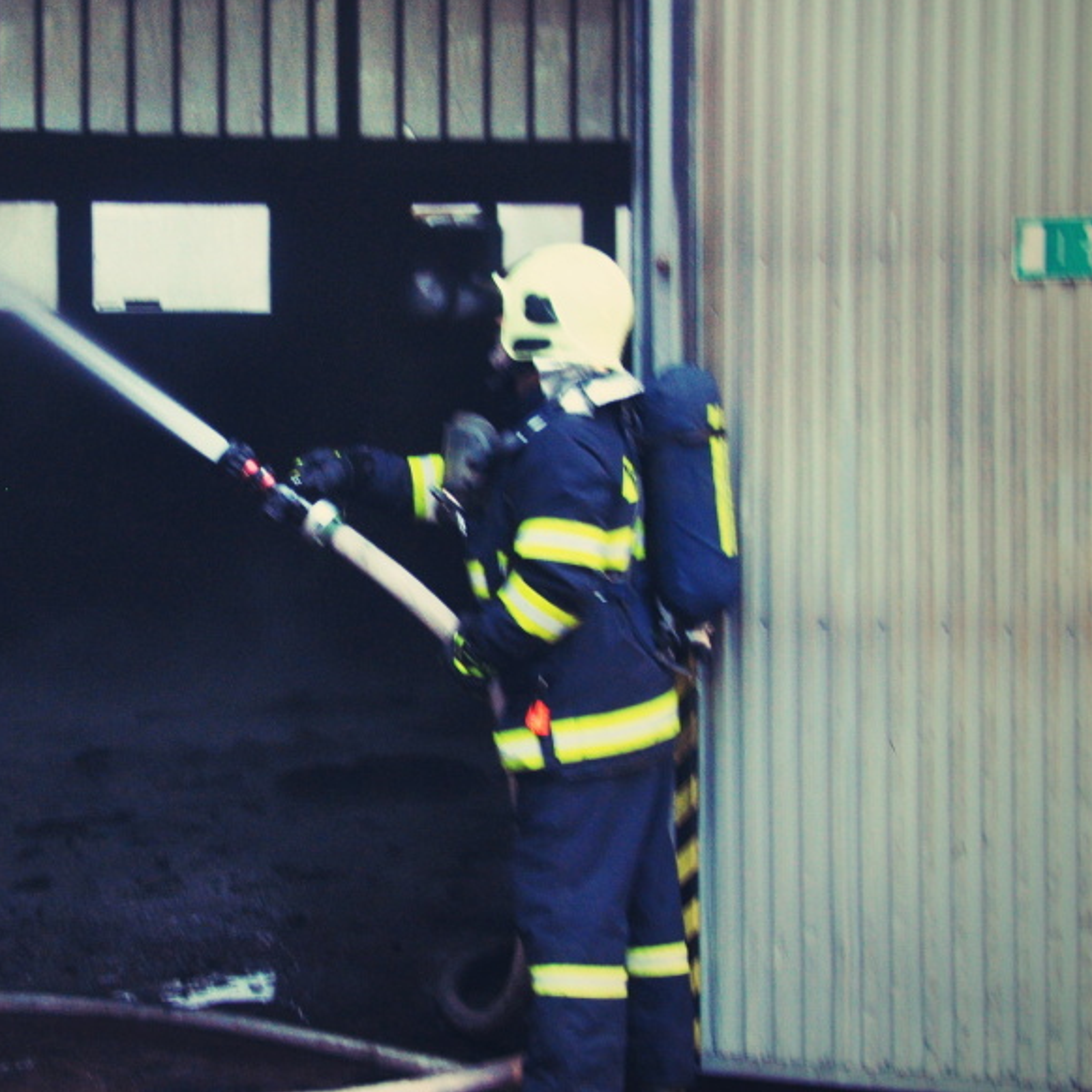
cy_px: 474
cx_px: 236
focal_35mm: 105
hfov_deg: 16.5
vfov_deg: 16.6
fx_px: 3747
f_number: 4.5
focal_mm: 40
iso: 1250
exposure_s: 1/8
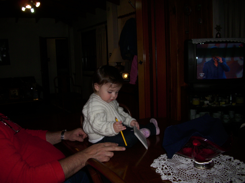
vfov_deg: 45.4
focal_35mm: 31
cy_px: 92
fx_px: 219
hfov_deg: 58.4
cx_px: 122
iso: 50
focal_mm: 6.2
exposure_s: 1/60
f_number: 2.8
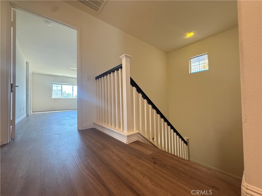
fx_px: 106
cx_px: 131
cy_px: 98
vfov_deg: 85.7
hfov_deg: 102.1
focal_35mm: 14
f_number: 2.2
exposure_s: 1/120
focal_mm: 2.22
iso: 400
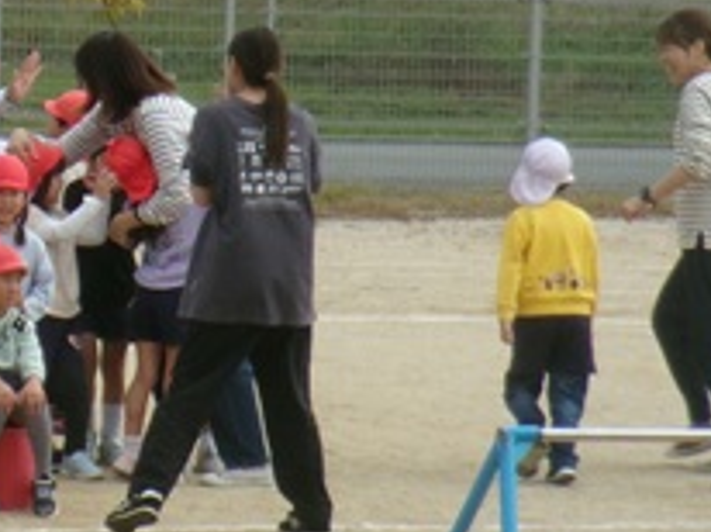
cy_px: 24
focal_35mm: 379
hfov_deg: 5.2
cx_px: -135
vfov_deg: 3.9
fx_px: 7775
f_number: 6.3
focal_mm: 25.5
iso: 100
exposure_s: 1/280
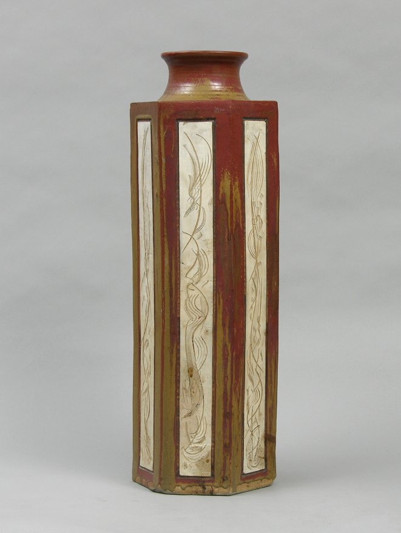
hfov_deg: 21.0
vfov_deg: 27.8
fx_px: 1080
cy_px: 266
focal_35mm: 70
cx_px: 200
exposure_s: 1/120
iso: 50
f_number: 4.2
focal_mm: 17.8
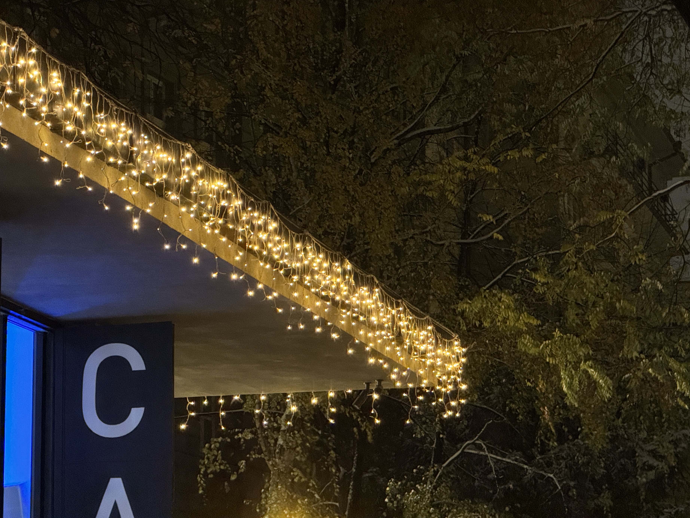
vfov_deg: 11.3
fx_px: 2611
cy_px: 236
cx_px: 323
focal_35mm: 131
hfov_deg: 15.1
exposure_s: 1/25
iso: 1250
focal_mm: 15.66
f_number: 2.8
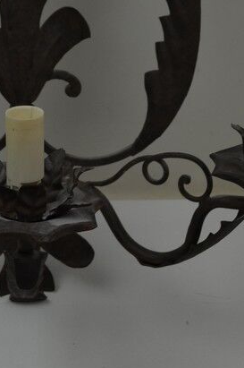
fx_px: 1070
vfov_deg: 19.1
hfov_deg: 12.9
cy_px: 29
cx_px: 35
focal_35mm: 105
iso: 220
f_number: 5.6
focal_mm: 24
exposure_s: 1/125
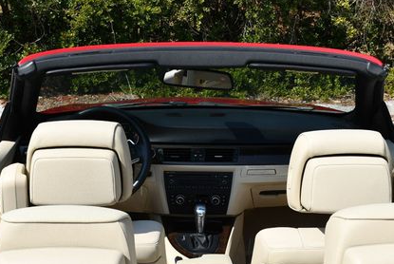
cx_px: 215
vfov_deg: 18.4
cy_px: 168
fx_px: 811
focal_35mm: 74
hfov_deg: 27.3
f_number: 8
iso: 100
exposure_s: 1/250
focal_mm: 24
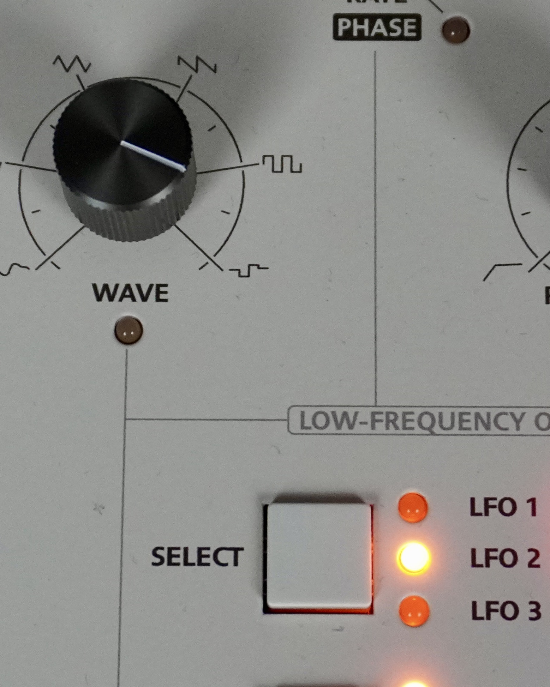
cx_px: 273
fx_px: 2206
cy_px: 269
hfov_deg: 14.2
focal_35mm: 108
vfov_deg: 17.7
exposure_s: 1/160
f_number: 4.5
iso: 2000
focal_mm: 25
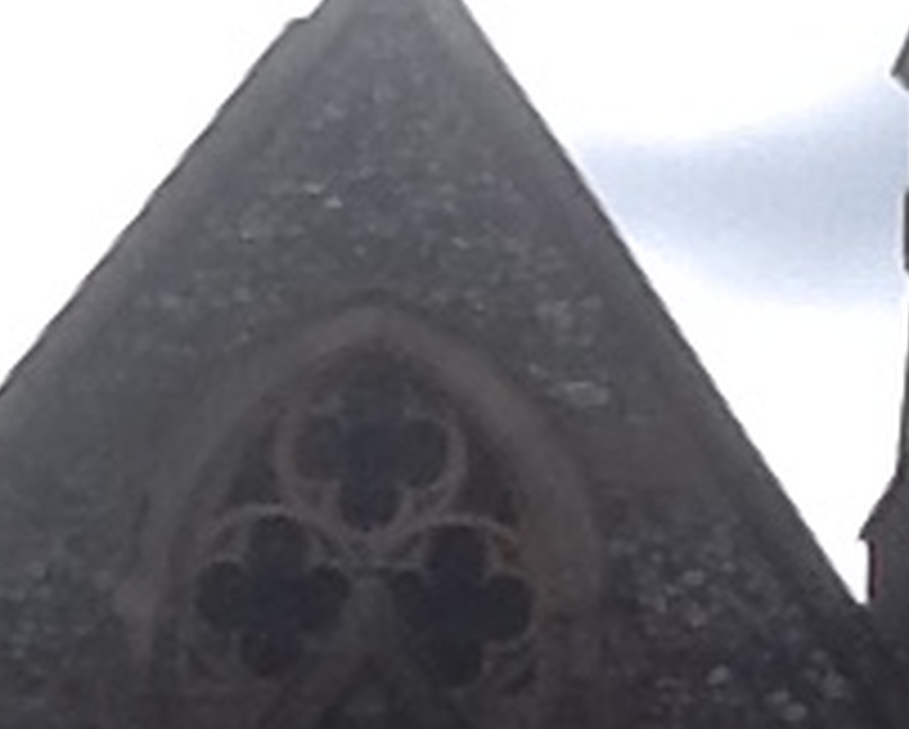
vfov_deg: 7.5
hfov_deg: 9.4
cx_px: 801
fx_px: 5493
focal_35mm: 204
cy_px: 927
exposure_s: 1/1337
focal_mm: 2.03
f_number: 2.4
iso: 40
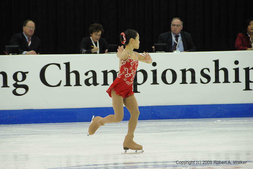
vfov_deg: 6.1
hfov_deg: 9.2
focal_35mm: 225
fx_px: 1581
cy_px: 84
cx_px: 126
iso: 3200
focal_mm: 150
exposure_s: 1/640
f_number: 5.6
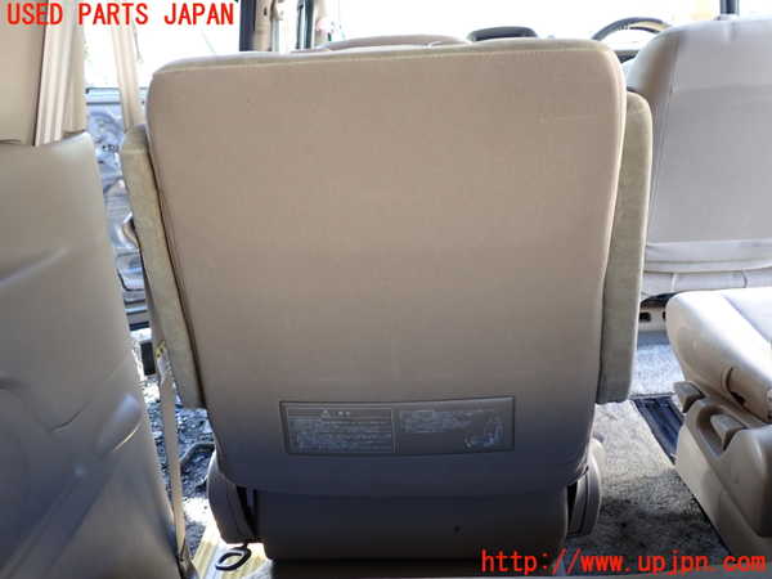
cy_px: 290
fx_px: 669
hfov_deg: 60.0
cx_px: 386
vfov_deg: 46.8
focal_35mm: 30
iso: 200
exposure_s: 1/60
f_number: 2.3
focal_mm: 5.4
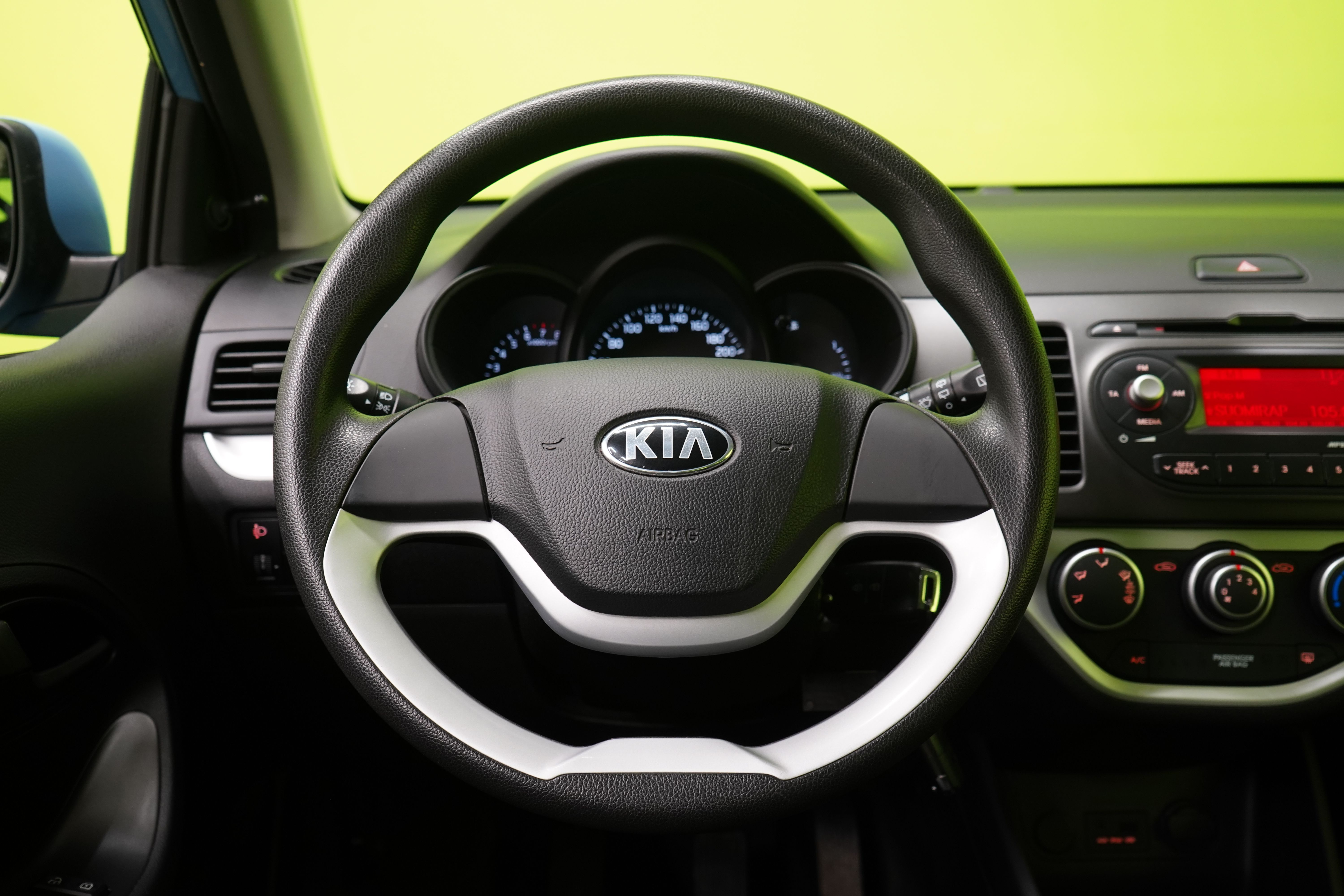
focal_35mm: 33
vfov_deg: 40.0
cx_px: 672
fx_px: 1232
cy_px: 448
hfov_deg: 57.2
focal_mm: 33
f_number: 5.6
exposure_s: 1/25
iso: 1250
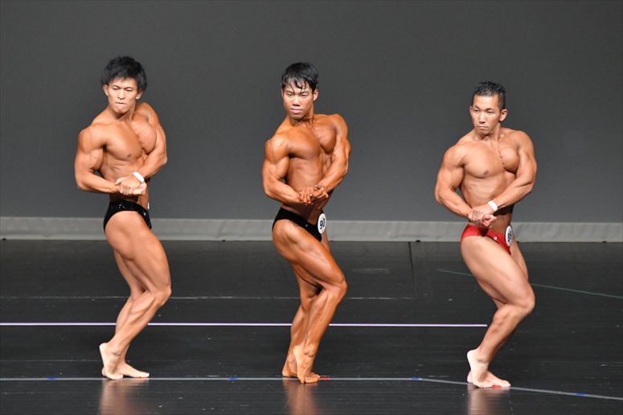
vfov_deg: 4.0
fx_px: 5968
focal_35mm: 345
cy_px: 208
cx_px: 312
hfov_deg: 6.0
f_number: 5.6
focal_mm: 230
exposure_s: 1/400
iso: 5000
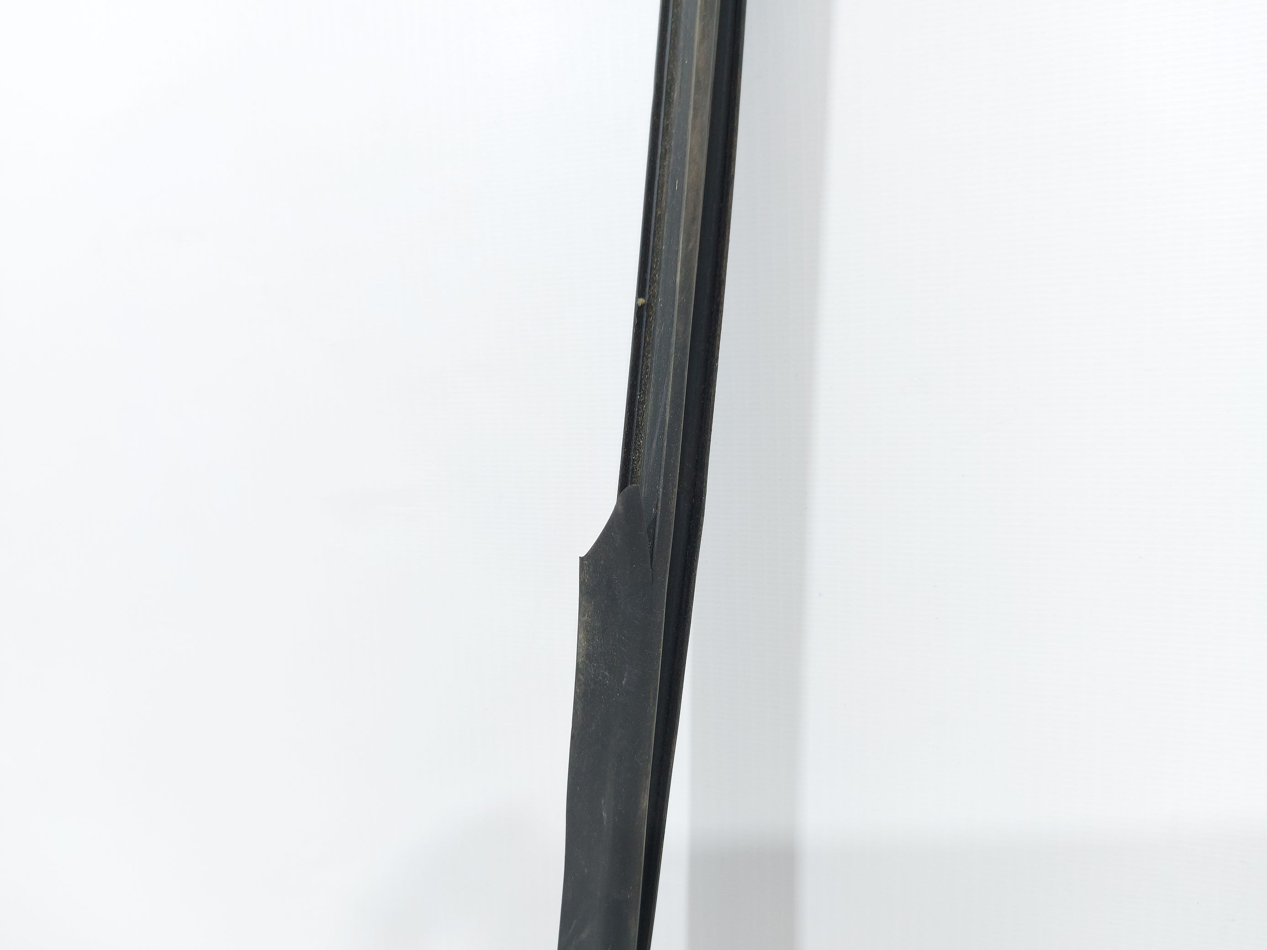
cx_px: 634
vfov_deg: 56.8
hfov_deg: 71.6
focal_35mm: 24
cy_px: 475
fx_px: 879
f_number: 1.8
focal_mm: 5.23
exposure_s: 1/50
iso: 64
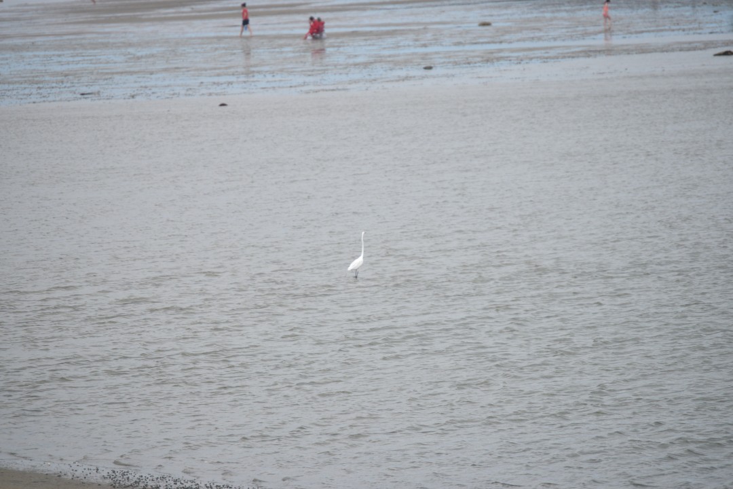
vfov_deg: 4.6
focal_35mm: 300
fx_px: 6108
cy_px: 244
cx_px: 366
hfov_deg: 6.9
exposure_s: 1/1000
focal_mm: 200
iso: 200
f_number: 5.6
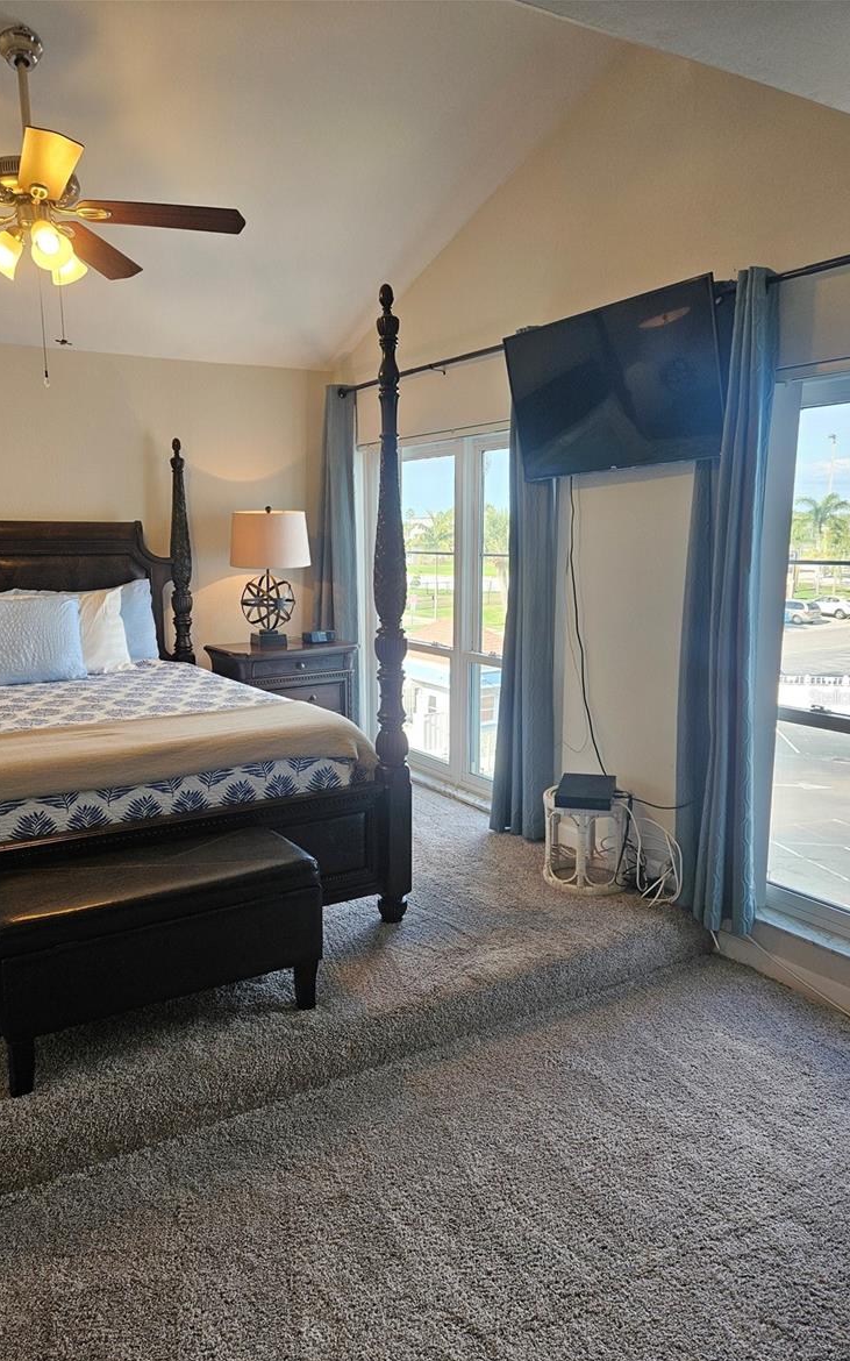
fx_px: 927
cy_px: 697
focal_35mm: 25
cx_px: 369
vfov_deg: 72.5
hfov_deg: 49.1
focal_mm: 5.4
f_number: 1.8
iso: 80
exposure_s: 1/120
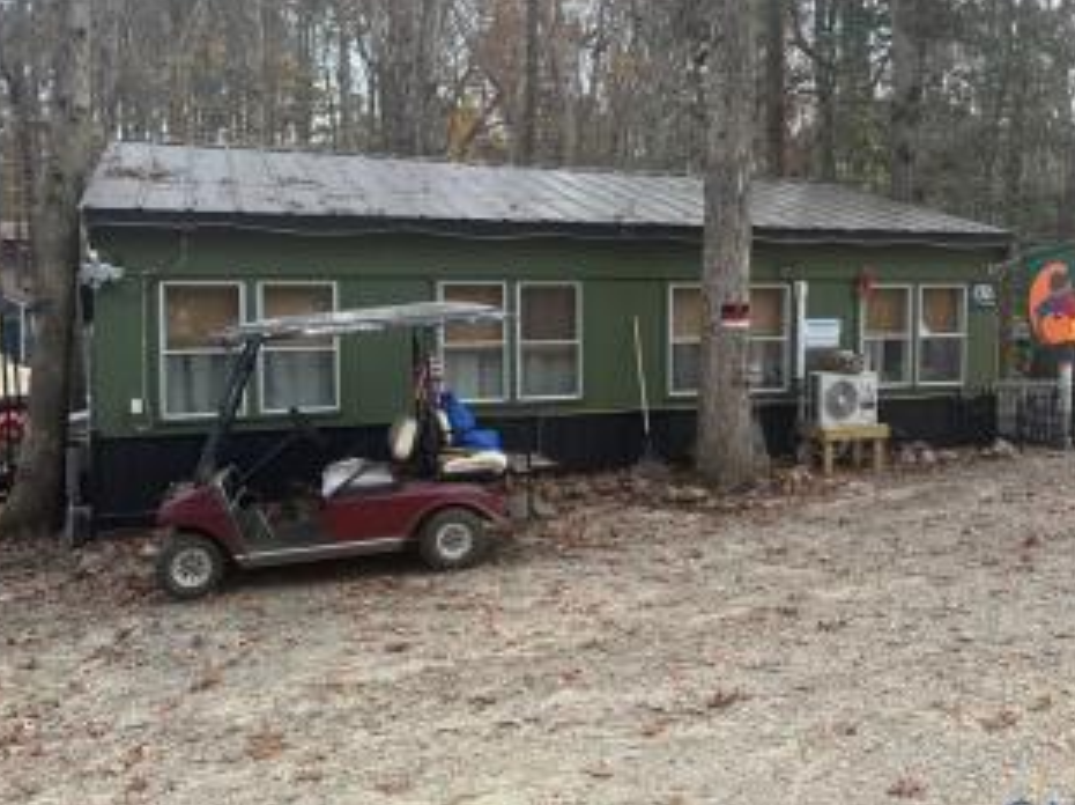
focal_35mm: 31
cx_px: 586
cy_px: 337
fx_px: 962
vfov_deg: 45.2
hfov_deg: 58.3
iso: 80
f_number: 1.78
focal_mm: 6.76
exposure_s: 1/588
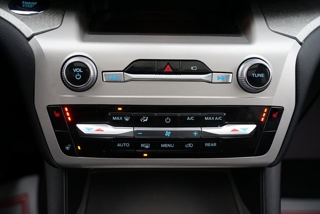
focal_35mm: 39
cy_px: 107
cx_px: 160
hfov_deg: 49.5
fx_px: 347
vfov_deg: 34.2
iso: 1600
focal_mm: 39
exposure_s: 1/60
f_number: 4
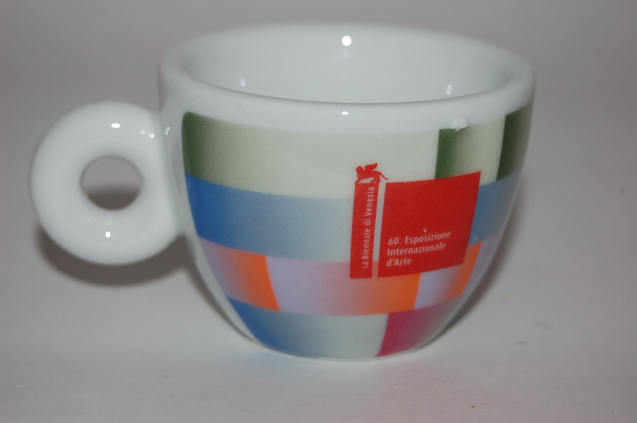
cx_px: 318
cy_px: 212
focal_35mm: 120
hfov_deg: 17.1
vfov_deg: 11.4
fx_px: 2121
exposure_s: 1/125
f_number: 7.1
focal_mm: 80
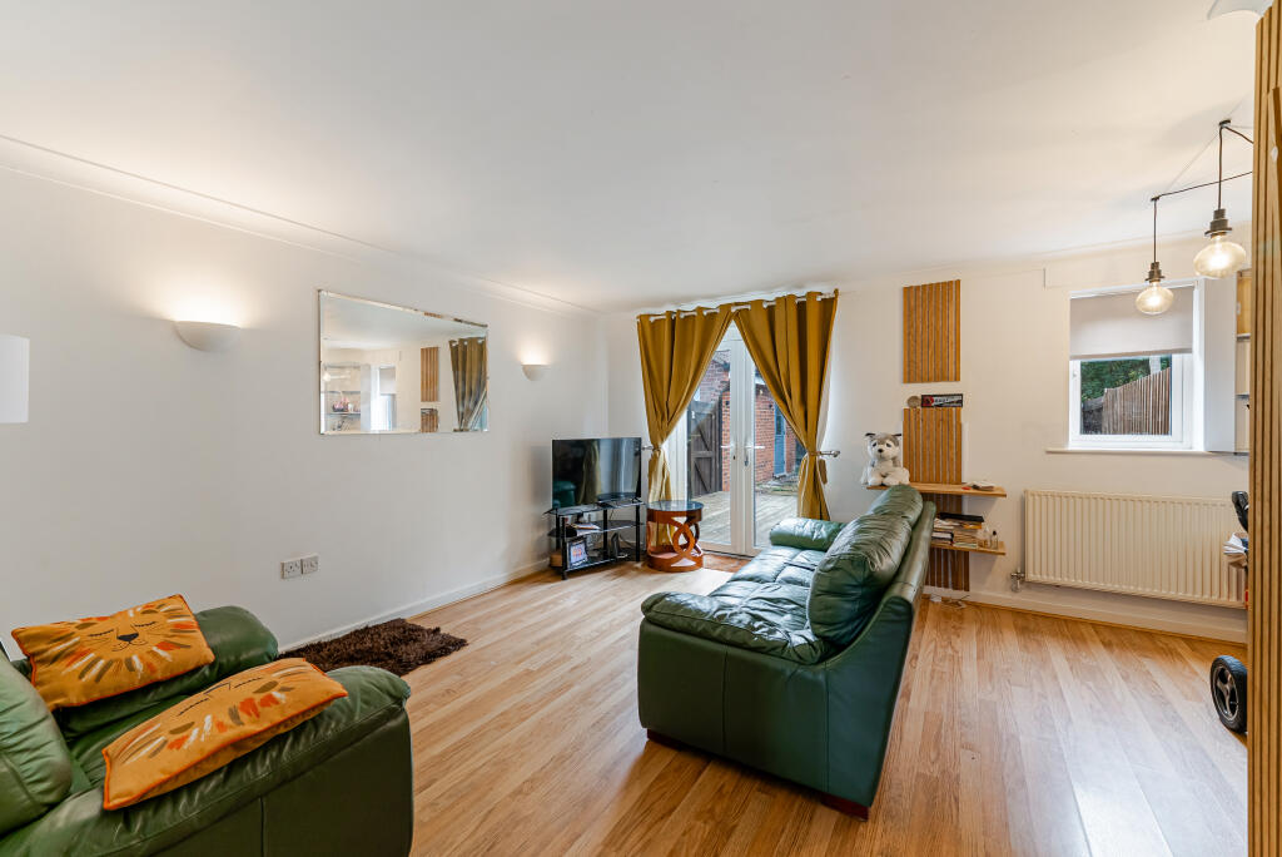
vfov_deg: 81.3
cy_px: 428
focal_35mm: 14
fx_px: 499
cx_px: 641
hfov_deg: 104.2
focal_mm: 14
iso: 320
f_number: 8
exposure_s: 1/50
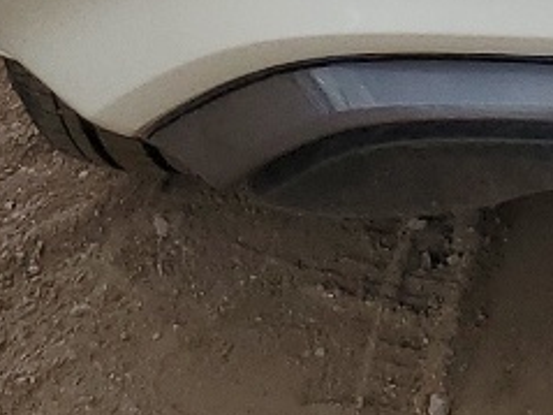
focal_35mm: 174
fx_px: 2778
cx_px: 1374
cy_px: -814
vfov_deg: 7.5
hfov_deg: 9.9
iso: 50
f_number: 1.5
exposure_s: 1/3333
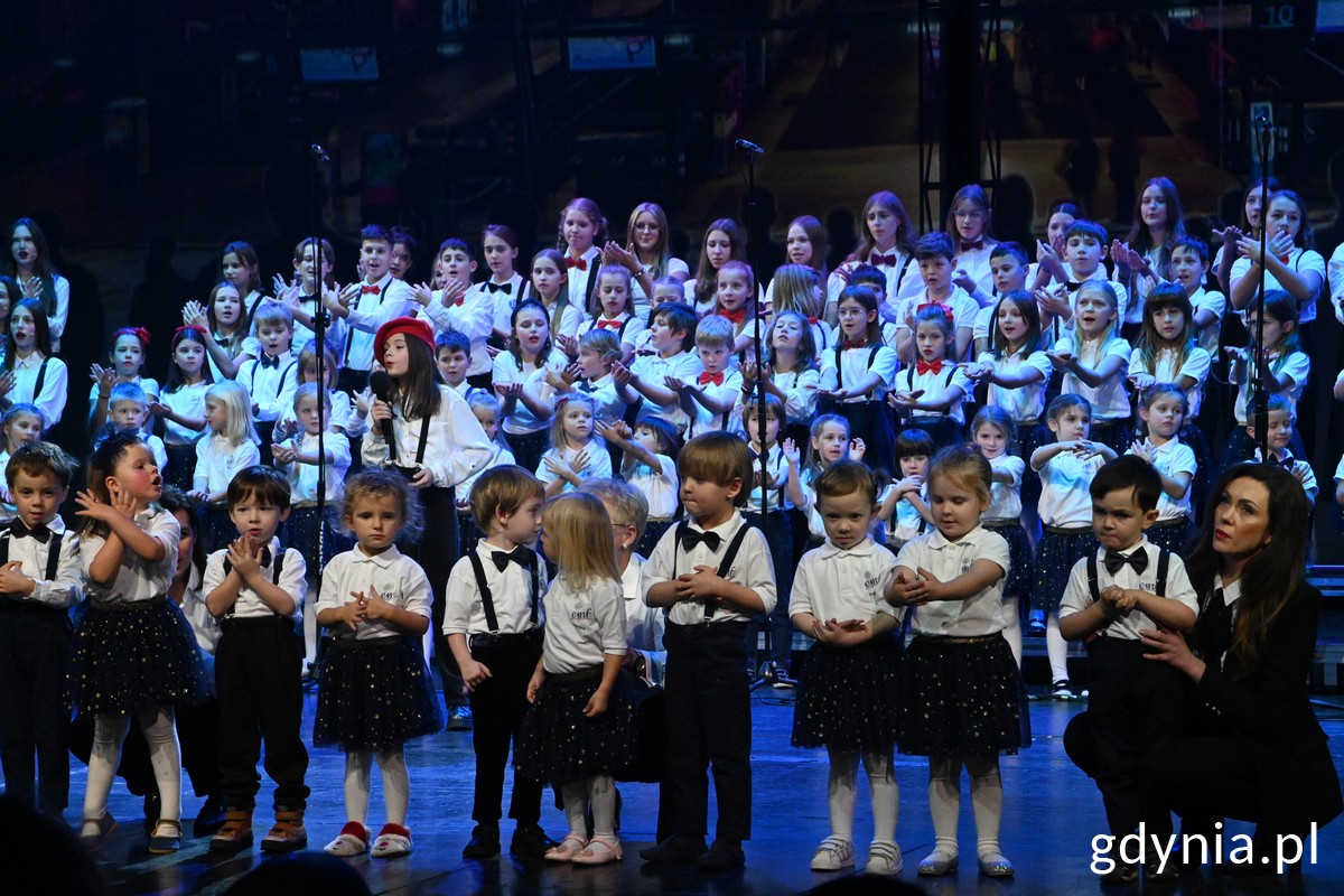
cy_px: 448
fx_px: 3920
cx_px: 672
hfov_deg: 19.5
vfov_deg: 13.0
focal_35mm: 105
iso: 8000
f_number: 8
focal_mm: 70
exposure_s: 1/250
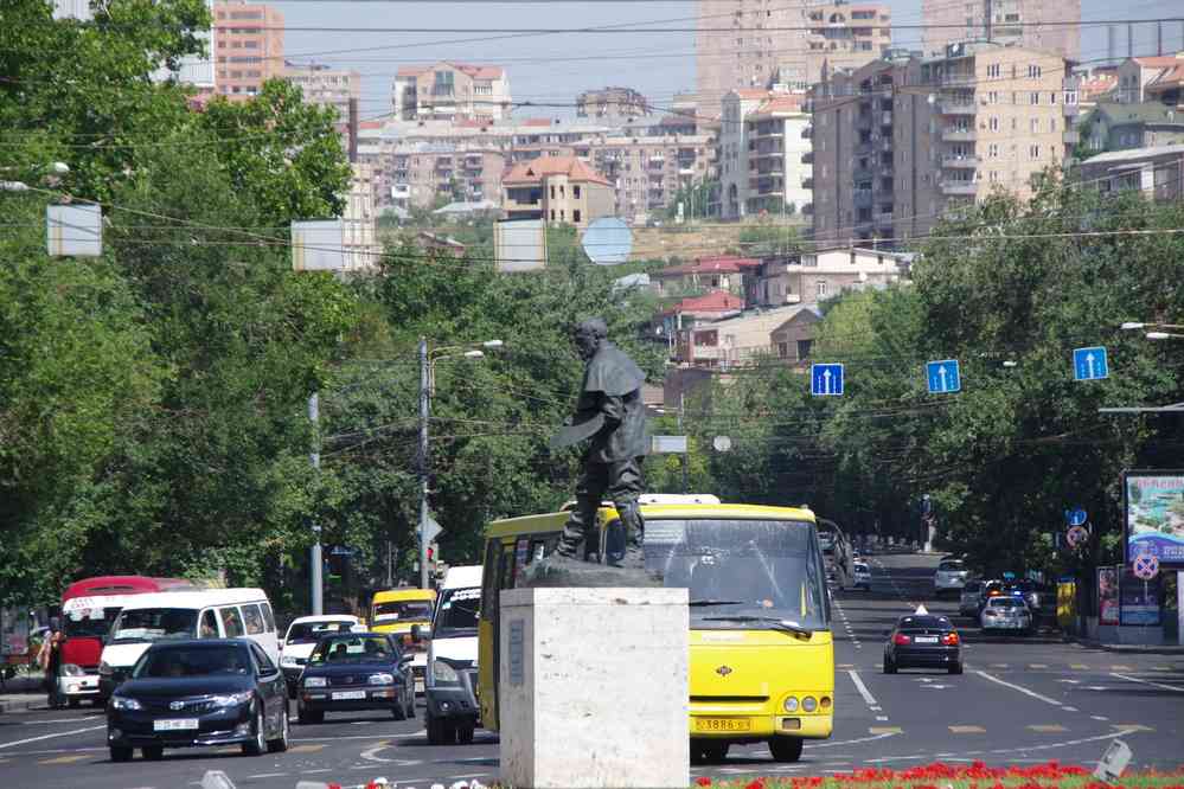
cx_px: 592
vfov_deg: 6.4
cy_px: 394
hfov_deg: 9.6
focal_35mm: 214
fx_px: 7038
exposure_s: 1/200
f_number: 9
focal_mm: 142.5
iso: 400
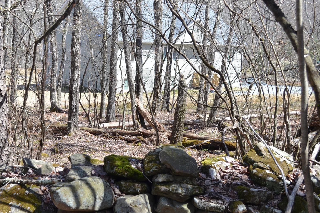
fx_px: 489
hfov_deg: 35.9
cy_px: 139
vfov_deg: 24.5
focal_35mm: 55
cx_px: 111
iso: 100
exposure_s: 1/100
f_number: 6.3
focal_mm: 28
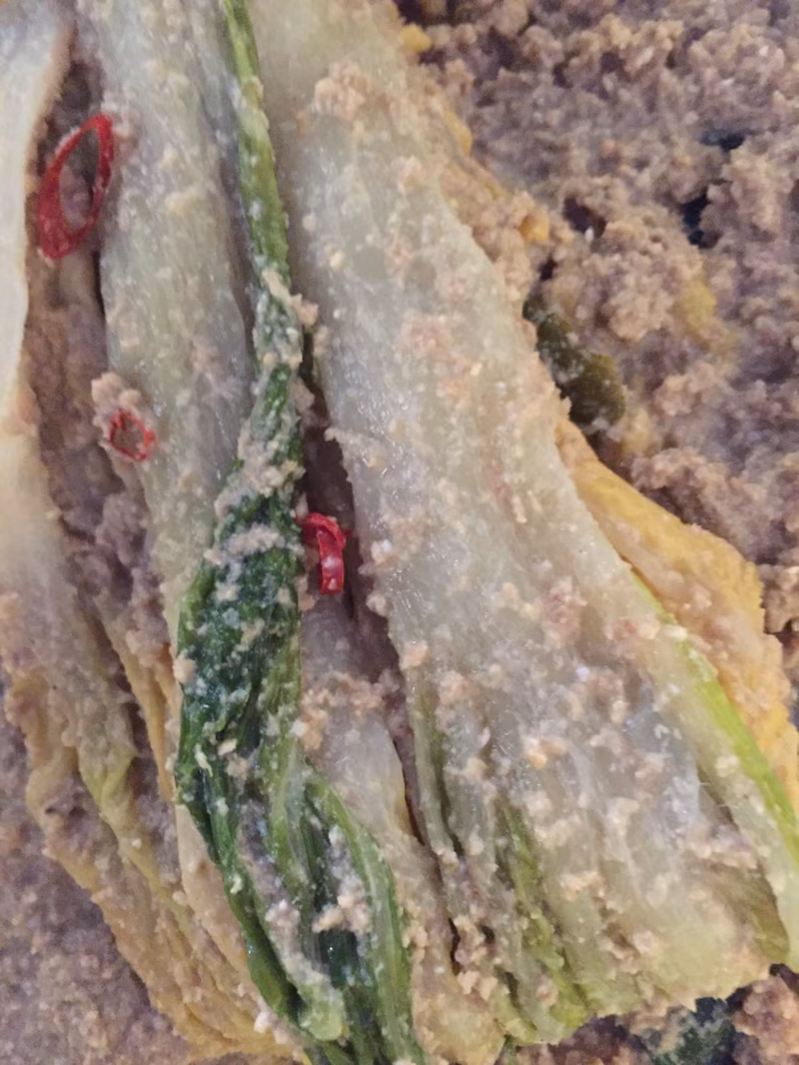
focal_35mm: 29
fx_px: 892
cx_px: 400
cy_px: 532
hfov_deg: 48.2
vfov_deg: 61.7
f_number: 2.2
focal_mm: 4.15
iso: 400
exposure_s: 1/15
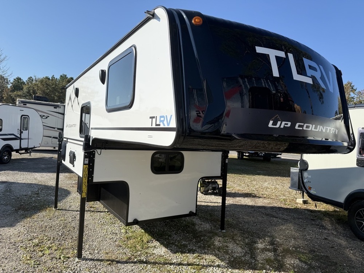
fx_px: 252
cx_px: 182
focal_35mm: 24
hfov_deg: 71.6
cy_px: 136
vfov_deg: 56.8
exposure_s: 1/4673
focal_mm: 6.76
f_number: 1.78
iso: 80
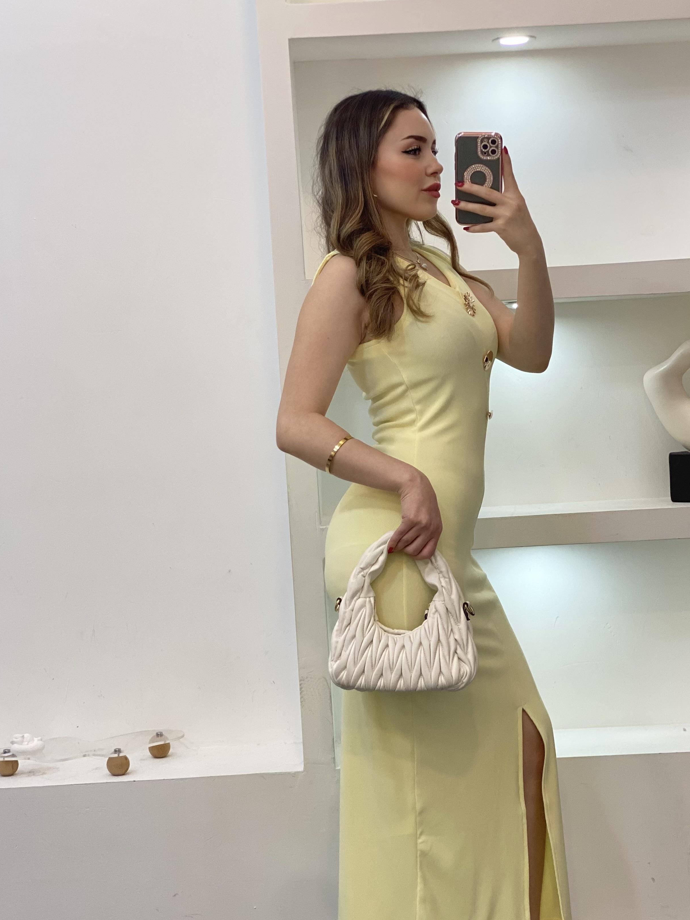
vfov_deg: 30.2
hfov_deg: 22.9
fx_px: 1701
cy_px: 525
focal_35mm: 64
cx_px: 373
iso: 64
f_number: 2
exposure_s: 1/100
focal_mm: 6
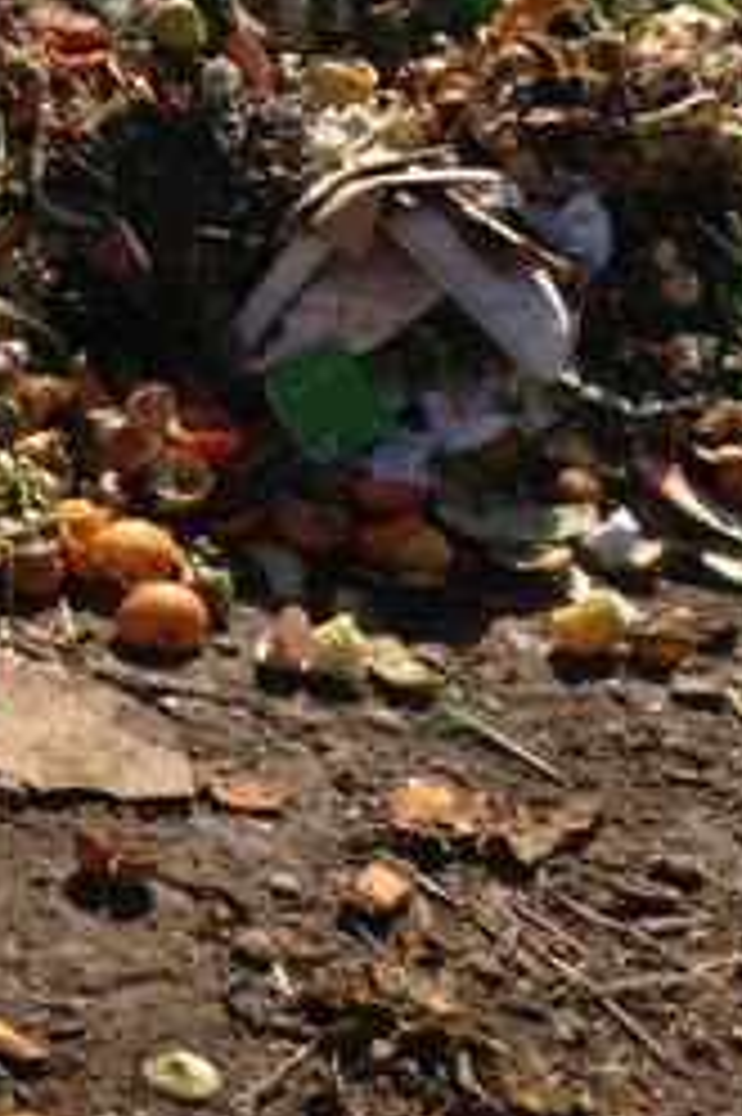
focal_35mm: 104
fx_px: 3220
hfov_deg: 12.1
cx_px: -603
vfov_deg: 19.3
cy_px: 110
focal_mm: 4.13
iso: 50
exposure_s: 1/1869
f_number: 2.4
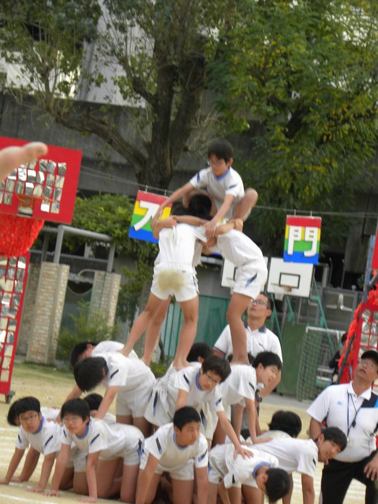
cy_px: 252
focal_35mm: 212
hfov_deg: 7.0
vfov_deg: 9.3
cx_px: 189
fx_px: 3087
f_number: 4.5
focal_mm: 37.7
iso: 93
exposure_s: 1/92.6
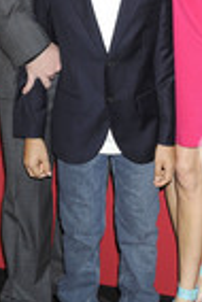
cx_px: 115
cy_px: 49
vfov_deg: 15.1
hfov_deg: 10.2
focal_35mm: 135
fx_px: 1133
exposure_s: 1/160
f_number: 5.6
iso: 400
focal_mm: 48
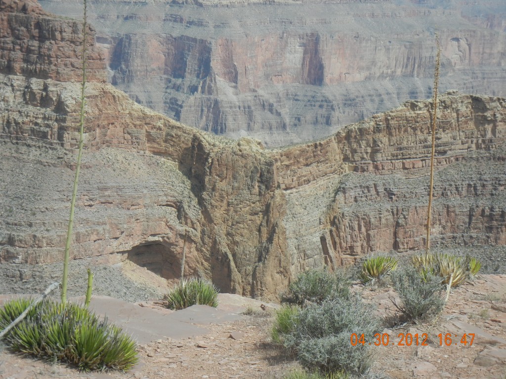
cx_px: 253
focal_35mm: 89
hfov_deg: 22.0
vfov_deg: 16.6
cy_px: 190
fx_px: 1301
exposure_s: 1/130
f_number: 4.4
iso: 160
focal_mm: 16
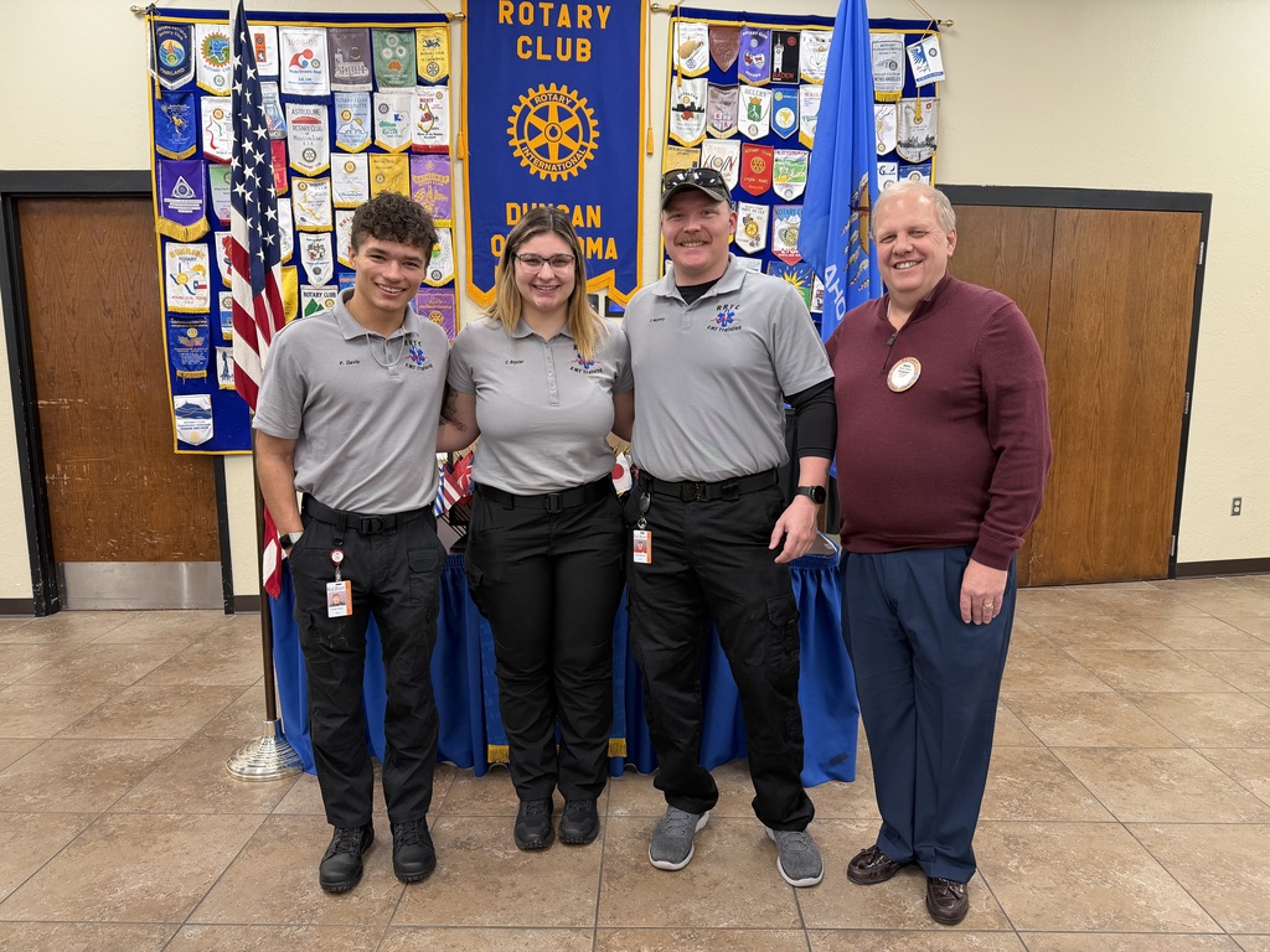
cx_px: 635
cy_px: 476
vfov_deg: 56.8
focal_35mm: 24
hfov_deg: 71.6
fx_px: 881
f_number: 1.78
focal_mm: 6.76
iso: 160
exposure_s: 1/60
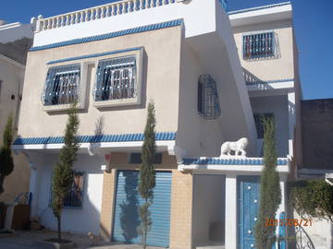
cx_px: 166
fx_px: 346
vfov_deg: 39.7
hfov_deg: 51.4
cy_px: 124
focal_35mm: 36
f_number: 13
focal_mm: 6.45
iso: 80
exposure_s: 1/100
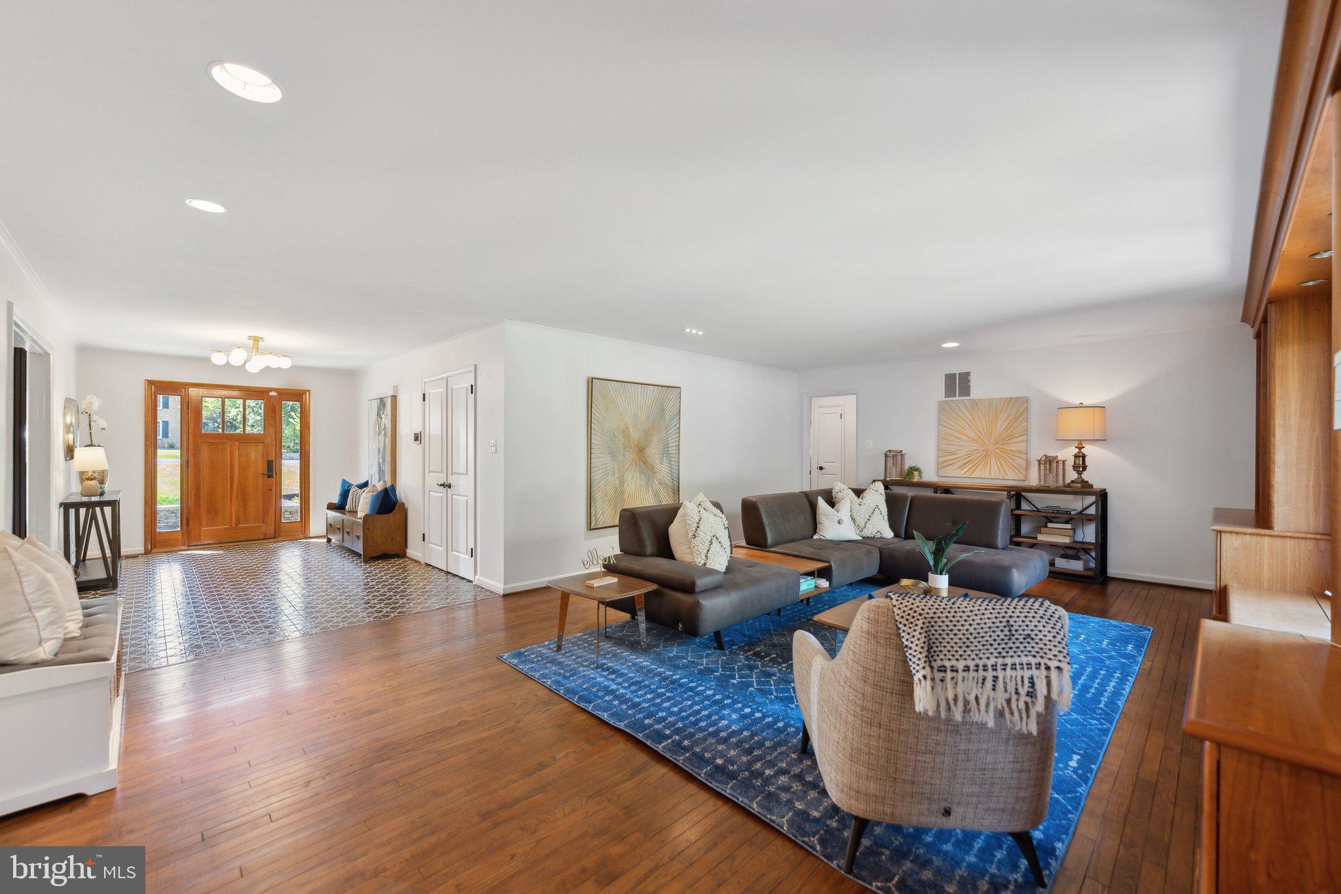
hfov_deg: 101.5
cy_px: 447
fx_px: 547
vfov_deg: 78.4
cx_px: 670
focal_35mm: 15
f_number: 2.8
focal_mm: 14.7
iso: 200
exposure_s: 1/50
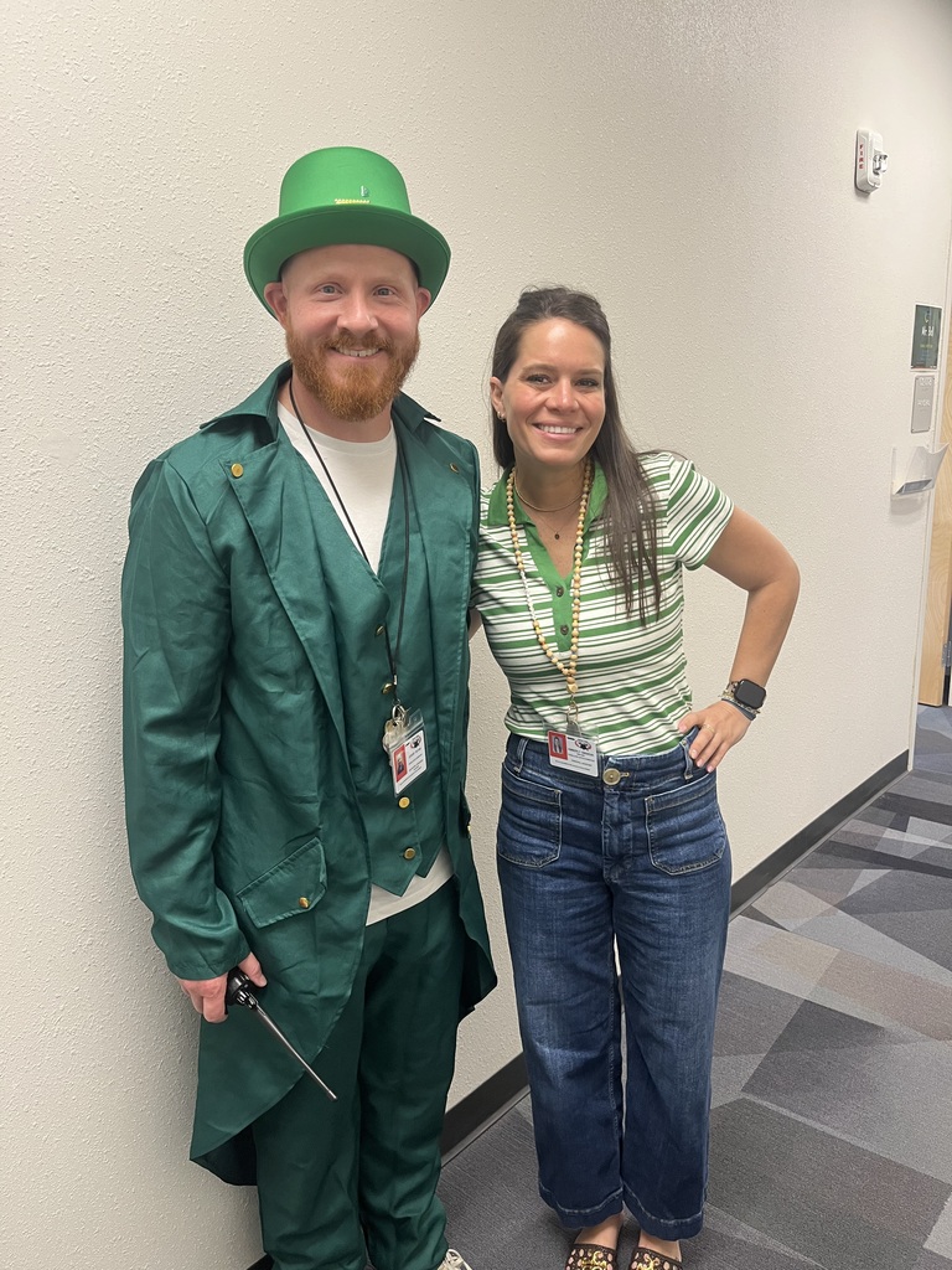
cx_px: 476
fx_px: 953
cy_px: 635
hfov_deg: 53.1
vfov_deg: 67.3
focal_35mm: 26
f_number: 1.6
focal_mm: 5.1
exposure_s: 1/60
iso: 100
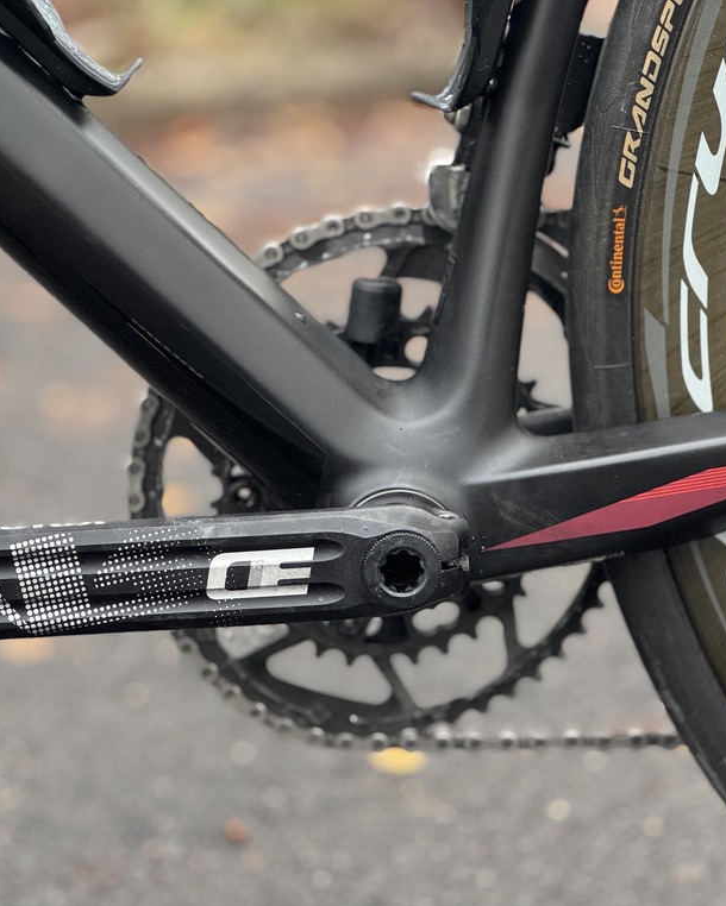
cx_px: 301
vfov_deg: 19.0
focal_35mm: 101
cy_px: 455
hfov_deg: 15.2
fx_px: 2712
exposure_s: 1/60
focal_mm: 9
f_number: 2.8
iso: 250
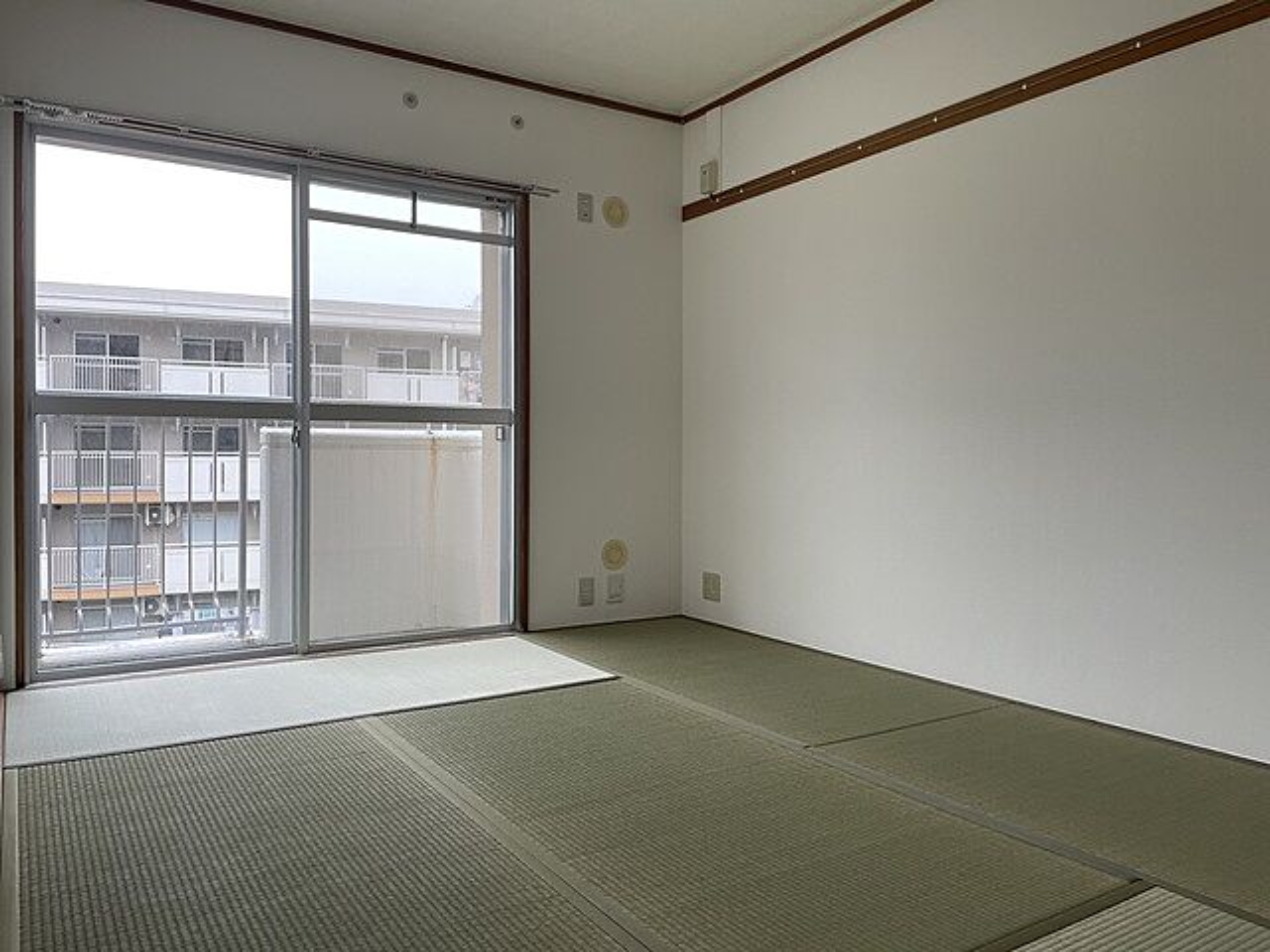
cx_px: 635
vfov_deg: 53.1
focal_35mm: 26
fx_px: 954
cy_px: 476
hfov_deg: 67.3
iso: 50
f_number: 1.6
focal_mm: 4.2
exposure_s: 1/120
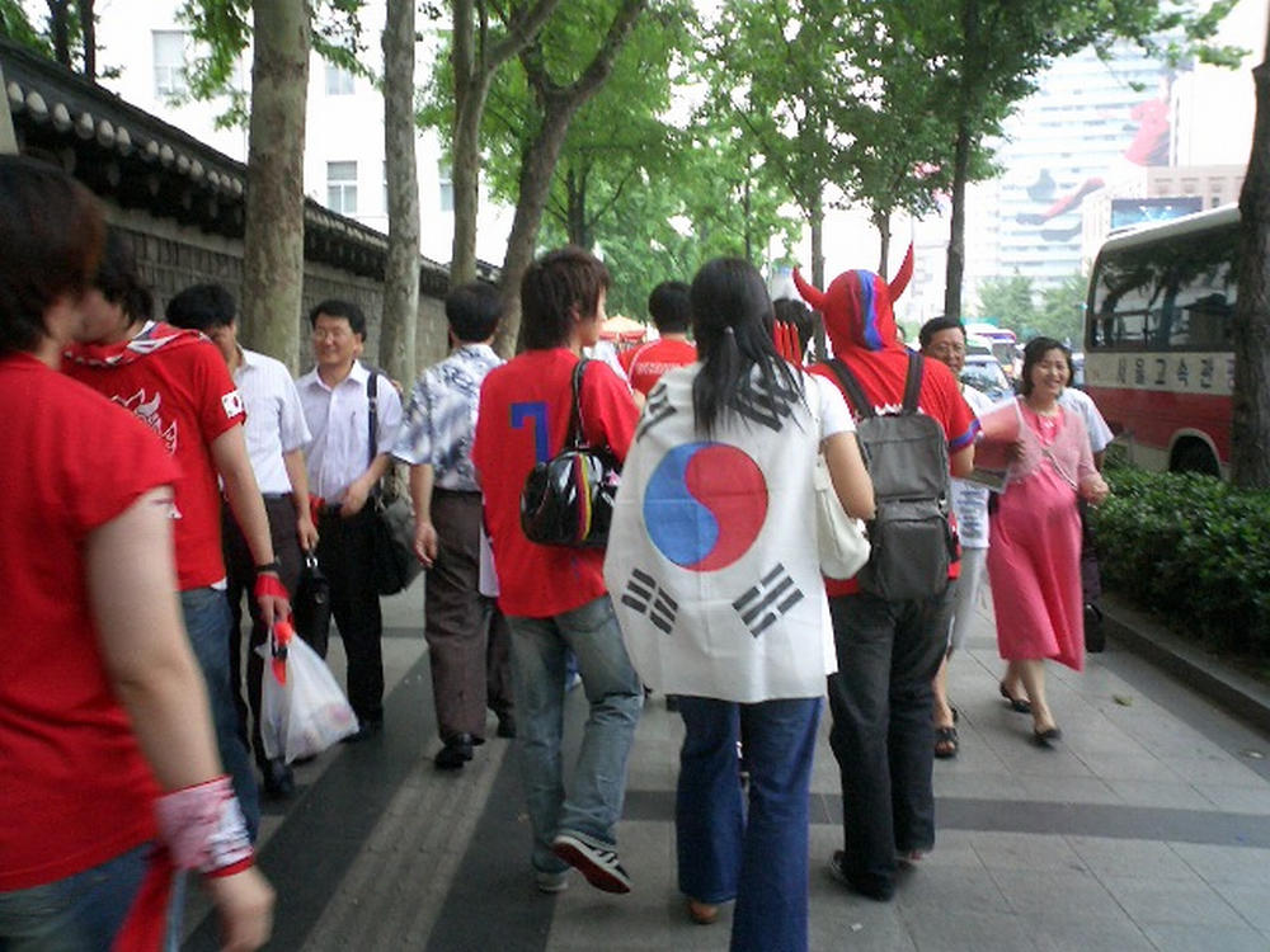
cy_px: 476
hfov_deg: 50.1
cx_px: 635
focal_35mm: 37
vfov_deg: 38.7
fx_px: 1357
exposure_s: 1/60
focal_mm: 5.6
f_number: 3.5
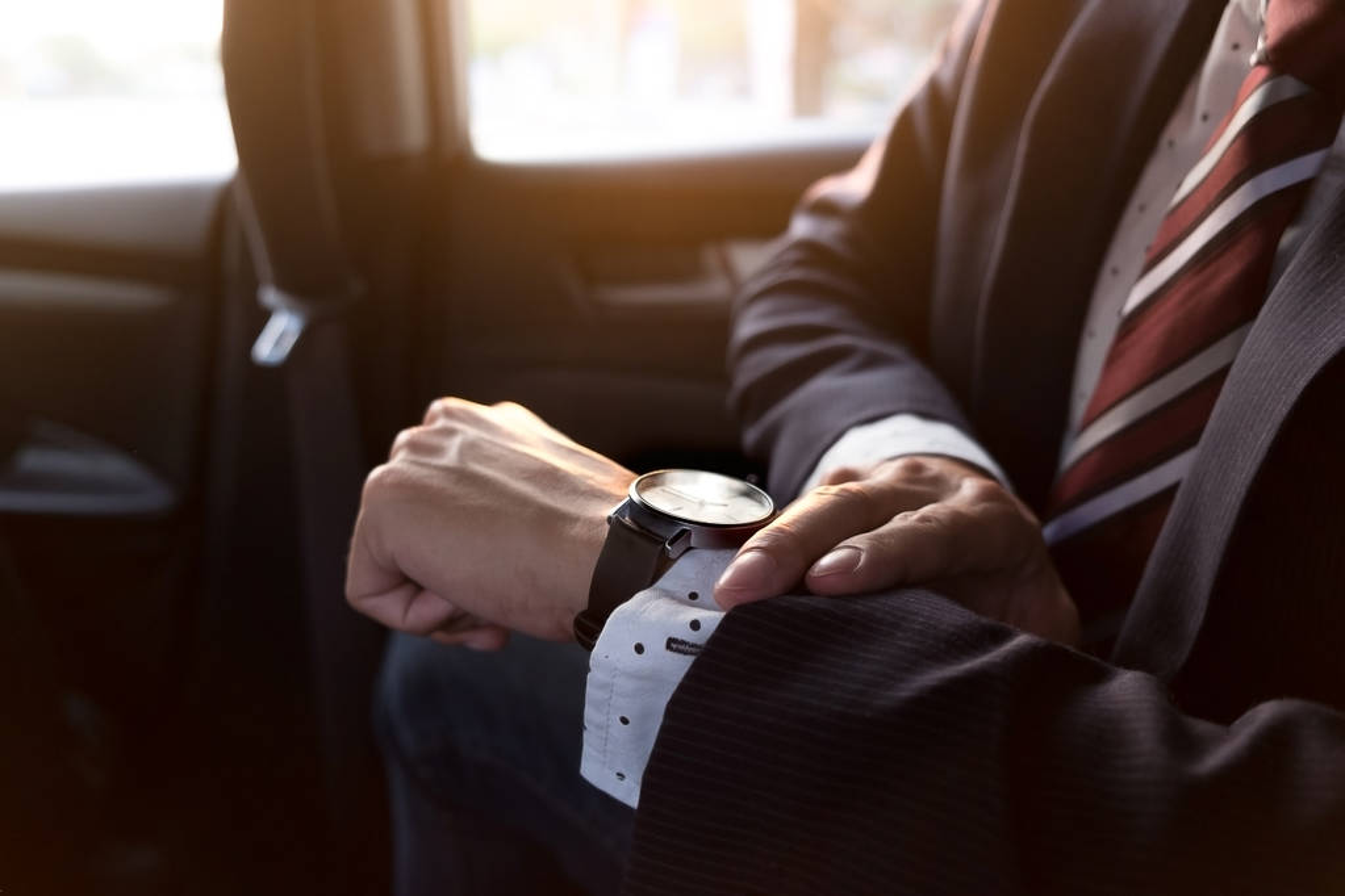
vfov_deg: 37.9
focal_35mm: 35
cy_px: 448
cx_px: 672
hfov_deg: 54.4
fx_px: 1308
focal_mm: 23.3
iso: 800
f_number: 3.2
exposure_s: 1/125
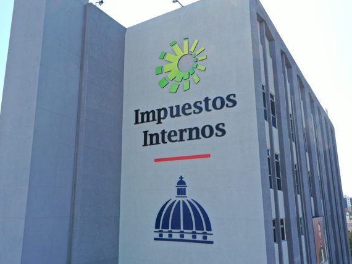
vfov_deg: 45.4
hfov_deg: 58.1
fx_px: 315
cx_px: 151
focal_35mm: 31
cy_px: 130
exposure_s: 1/80
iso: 100
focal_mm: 10.26
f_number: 9
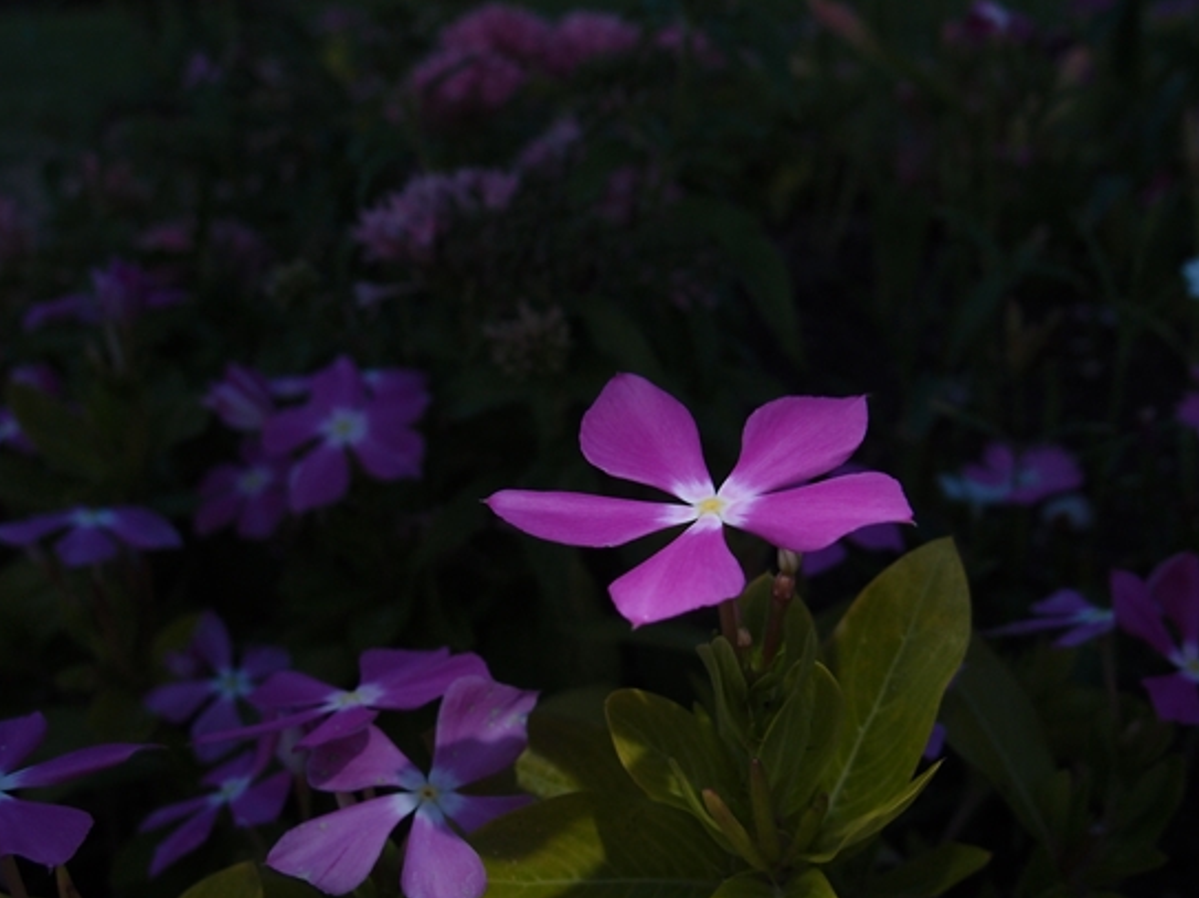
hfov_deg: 55.2
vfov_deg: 42.8
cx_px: 682
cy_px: 505
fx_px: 1143
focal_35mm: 33
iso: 100
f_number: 2.5
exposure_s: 1/60
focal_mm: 6
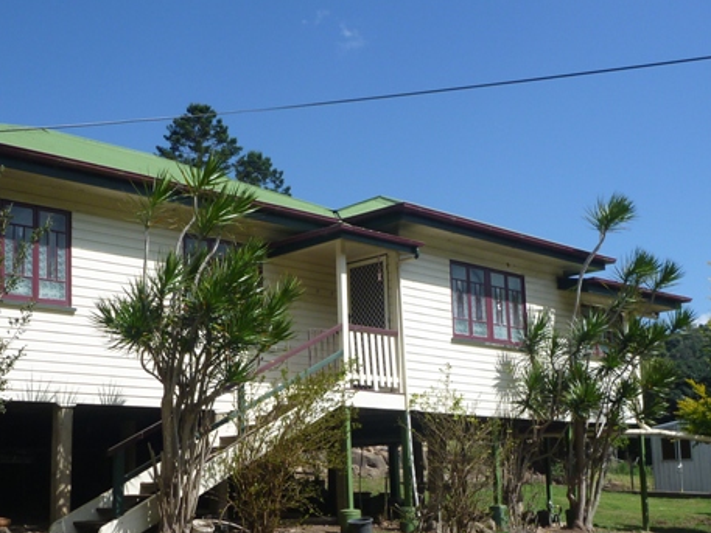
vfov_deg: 29.5
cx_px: 275
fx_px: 1007
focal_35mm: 49
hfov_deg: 38.7
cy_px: 357
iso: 80
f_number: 3.3
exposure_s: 1/1000
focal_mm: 4.9
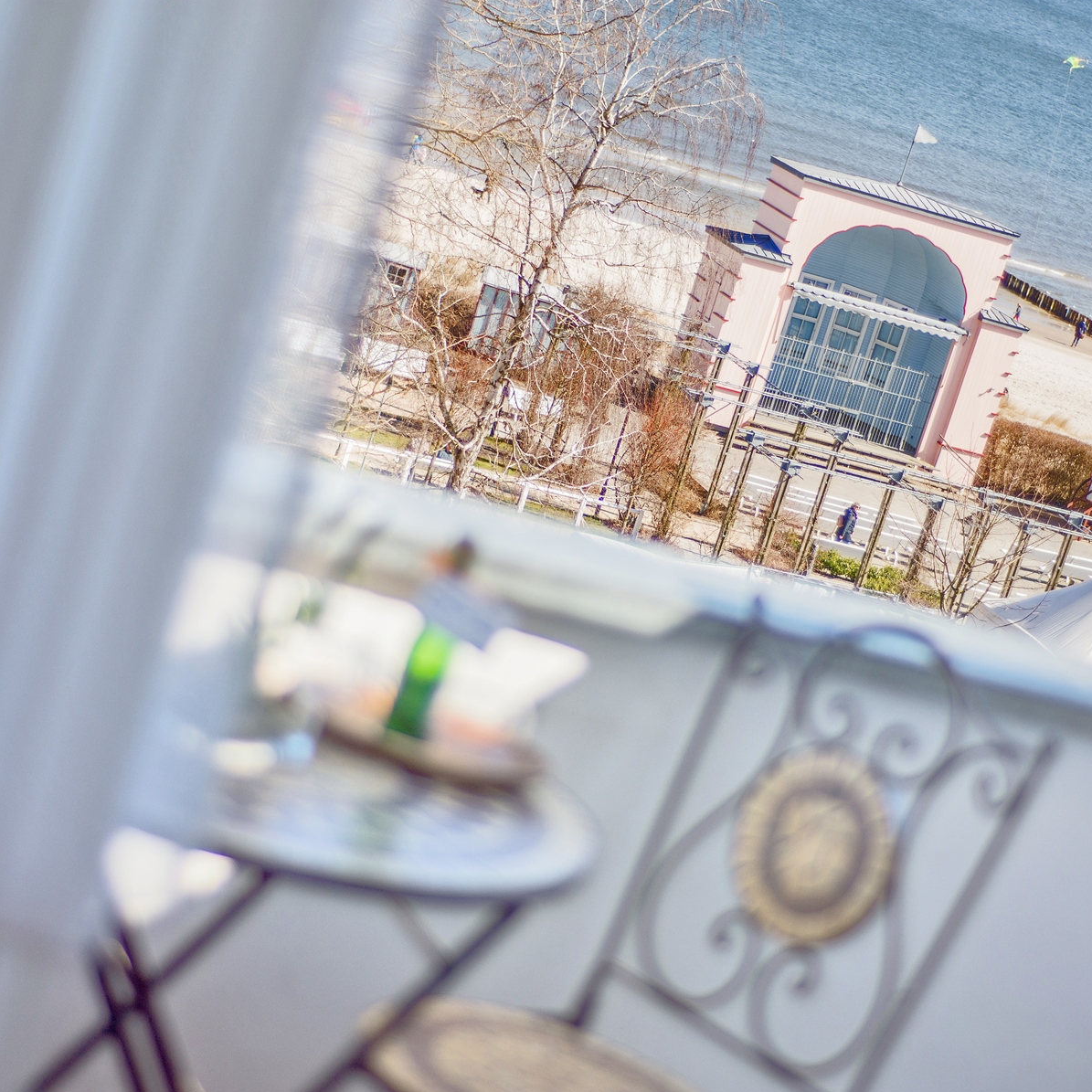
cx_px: 617
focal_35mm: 96
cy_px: 546
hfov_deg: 18.1
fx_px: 3426
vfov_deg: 18.1
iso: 100
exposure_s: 1/2000
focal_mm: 50
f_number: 2
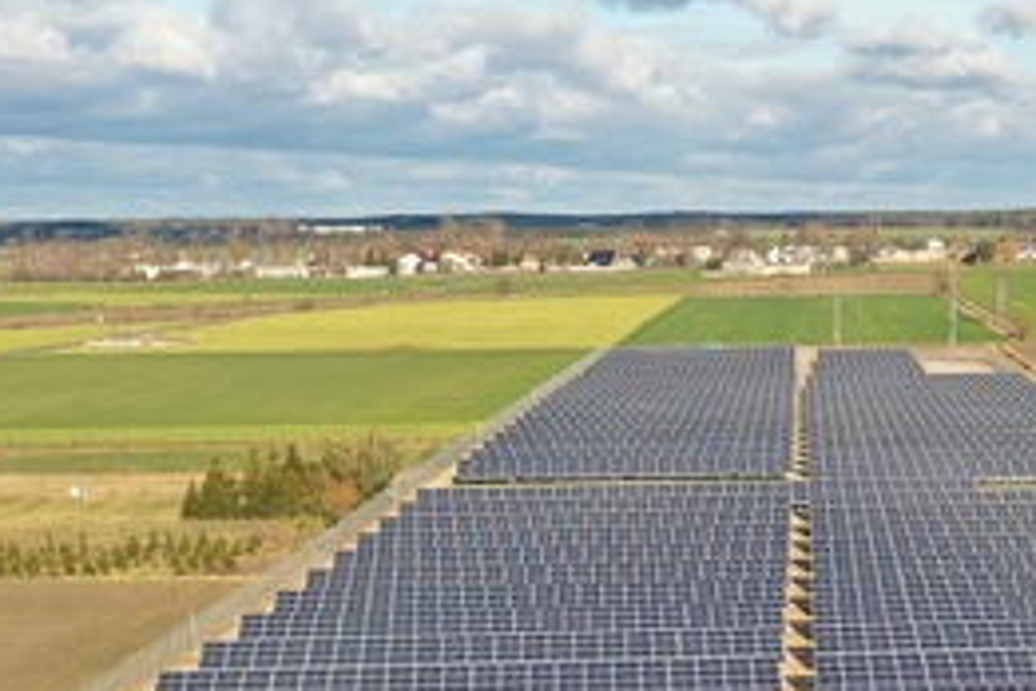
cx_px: 818
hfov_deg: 25.6
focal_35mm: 78
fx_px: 2244
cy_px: 689
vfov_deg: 17.1
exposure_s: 1/100
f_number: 4
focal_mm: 10.26
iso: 100
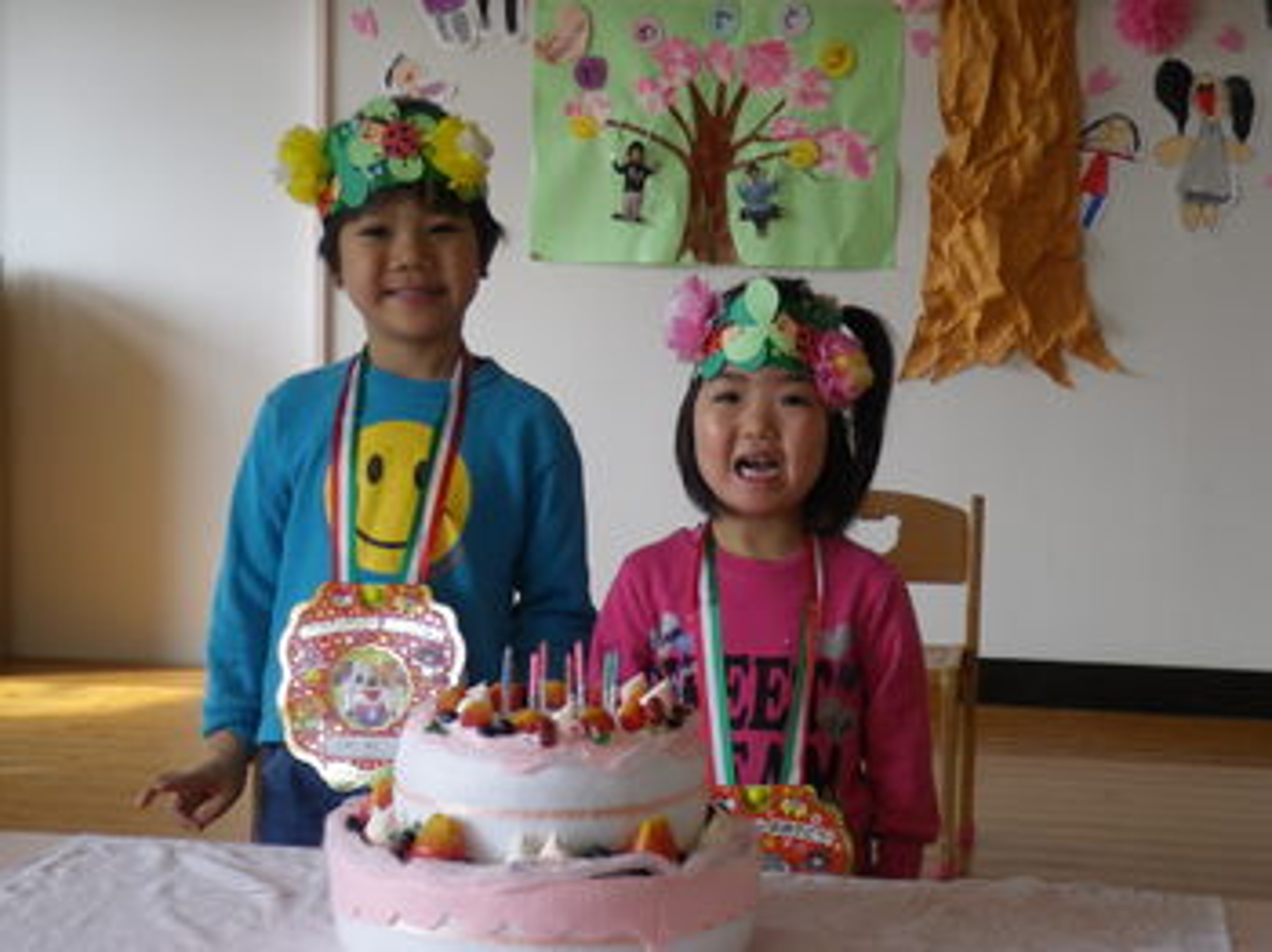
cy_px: 476
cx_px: 636
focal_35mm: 71
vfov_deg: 20.7
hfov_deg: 27.4
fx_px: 2607
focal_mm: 12.76
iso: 80
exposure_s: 1/80
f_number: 5.9
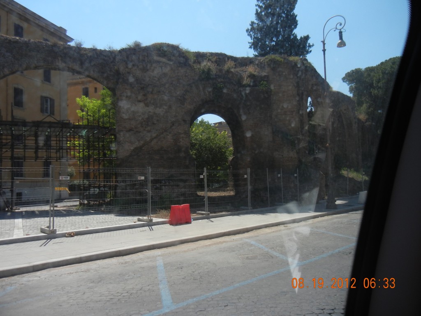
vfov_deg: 46.8
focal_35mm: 30
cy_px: 158
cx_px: 210
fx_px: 365
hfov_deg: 60.0
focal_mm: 5.4
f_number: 3.5
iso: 160
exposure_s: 1/1078
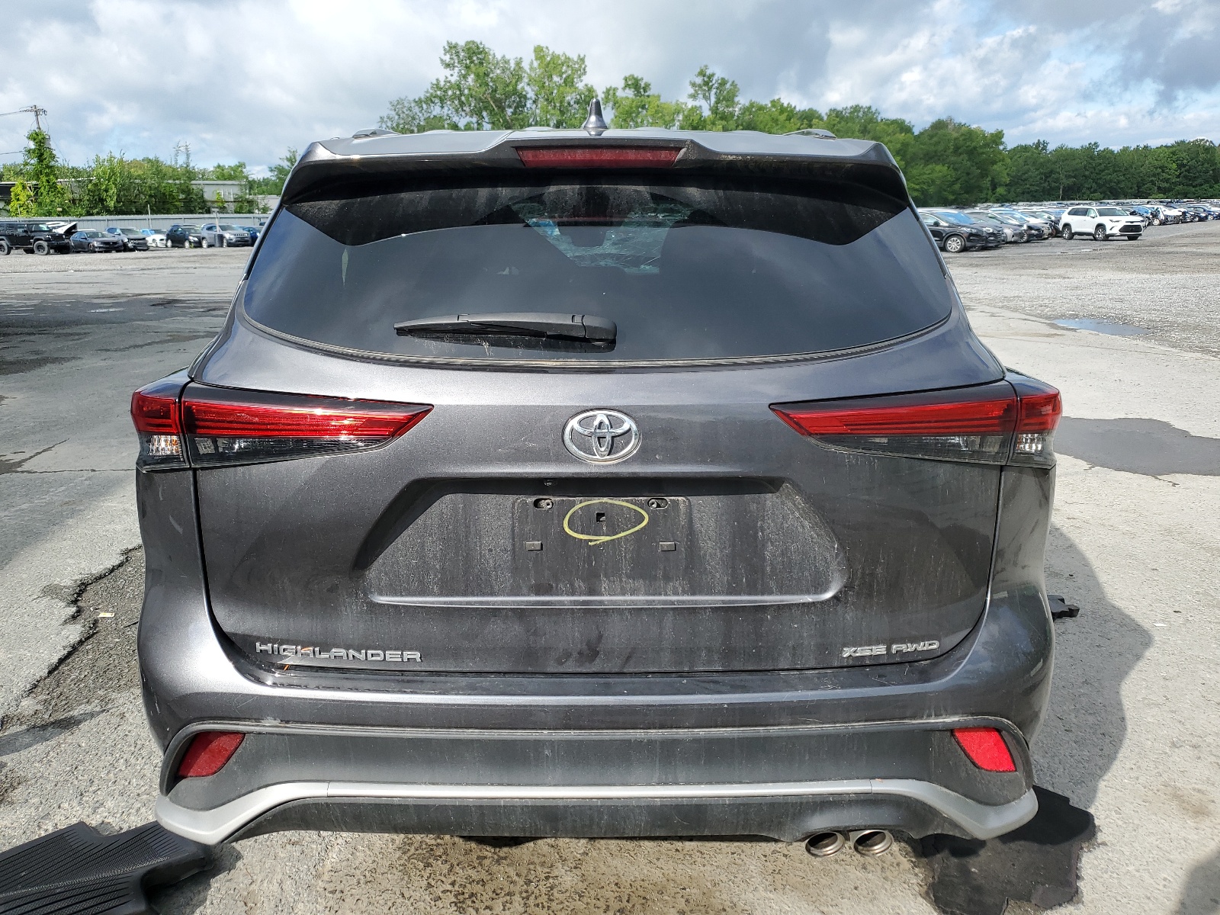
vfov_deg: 53.1
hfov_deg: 67.3
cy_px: 458
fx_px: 916
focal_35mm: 26
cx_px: 610
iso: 50
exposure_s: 1/1667
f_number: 1.5
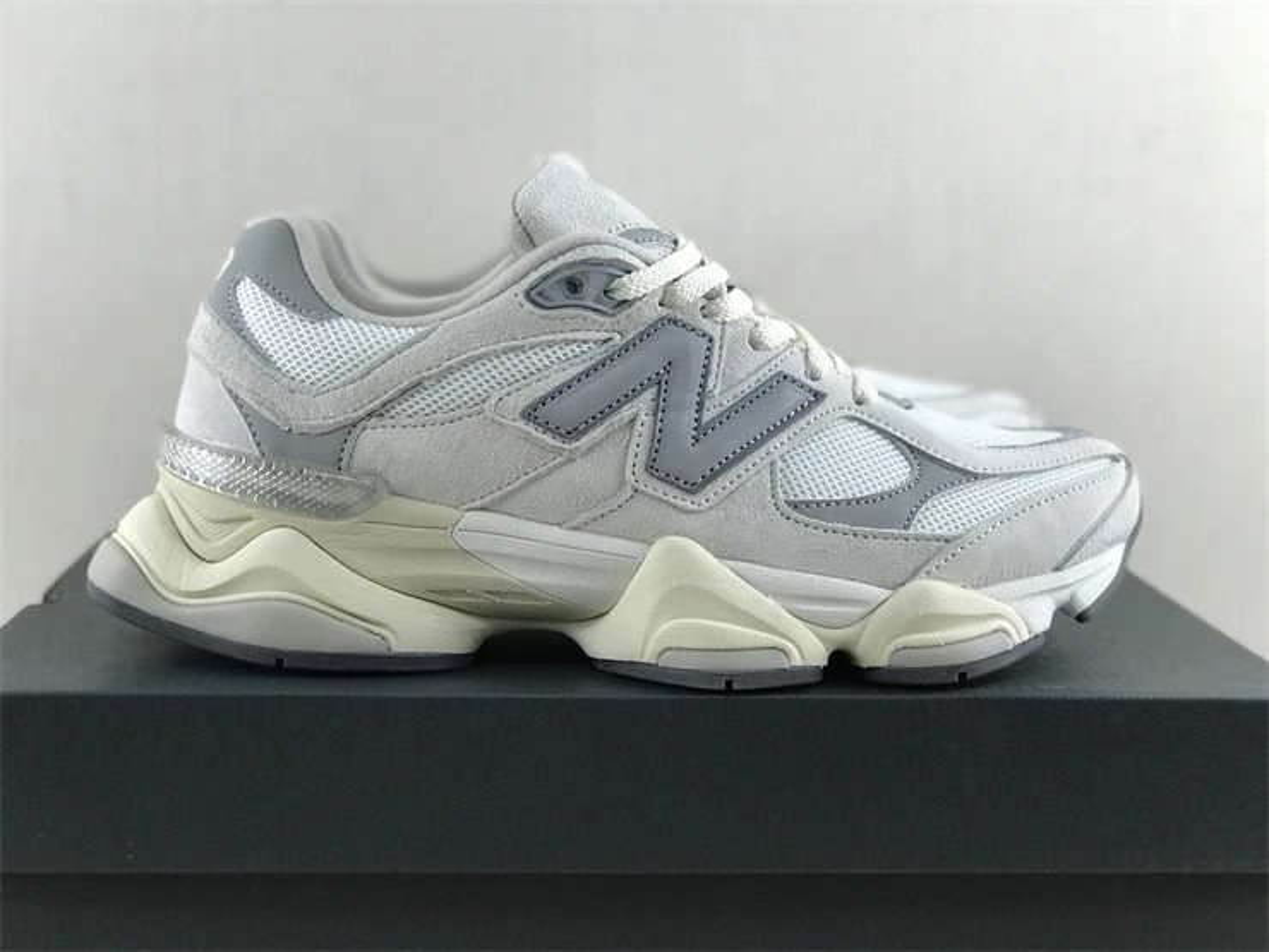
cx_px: 634
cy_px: 476
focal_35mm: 57
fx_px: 2090
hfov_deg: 33.8
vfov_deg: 25.7
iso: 64
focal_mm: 6.6
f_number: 2.8
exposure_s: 1/50
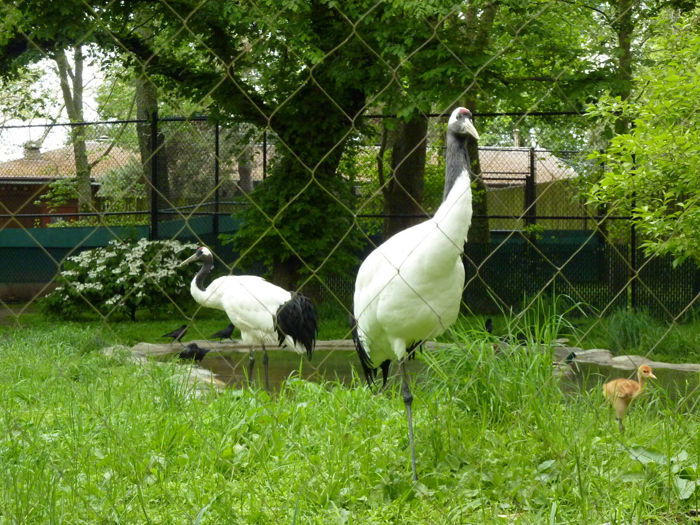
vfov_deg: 17.8
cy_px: 262
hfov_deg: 23.6
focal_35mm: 83
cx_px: 350
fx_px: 1678
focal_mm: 13.7
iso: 400
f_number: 4.2
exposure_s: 1/200
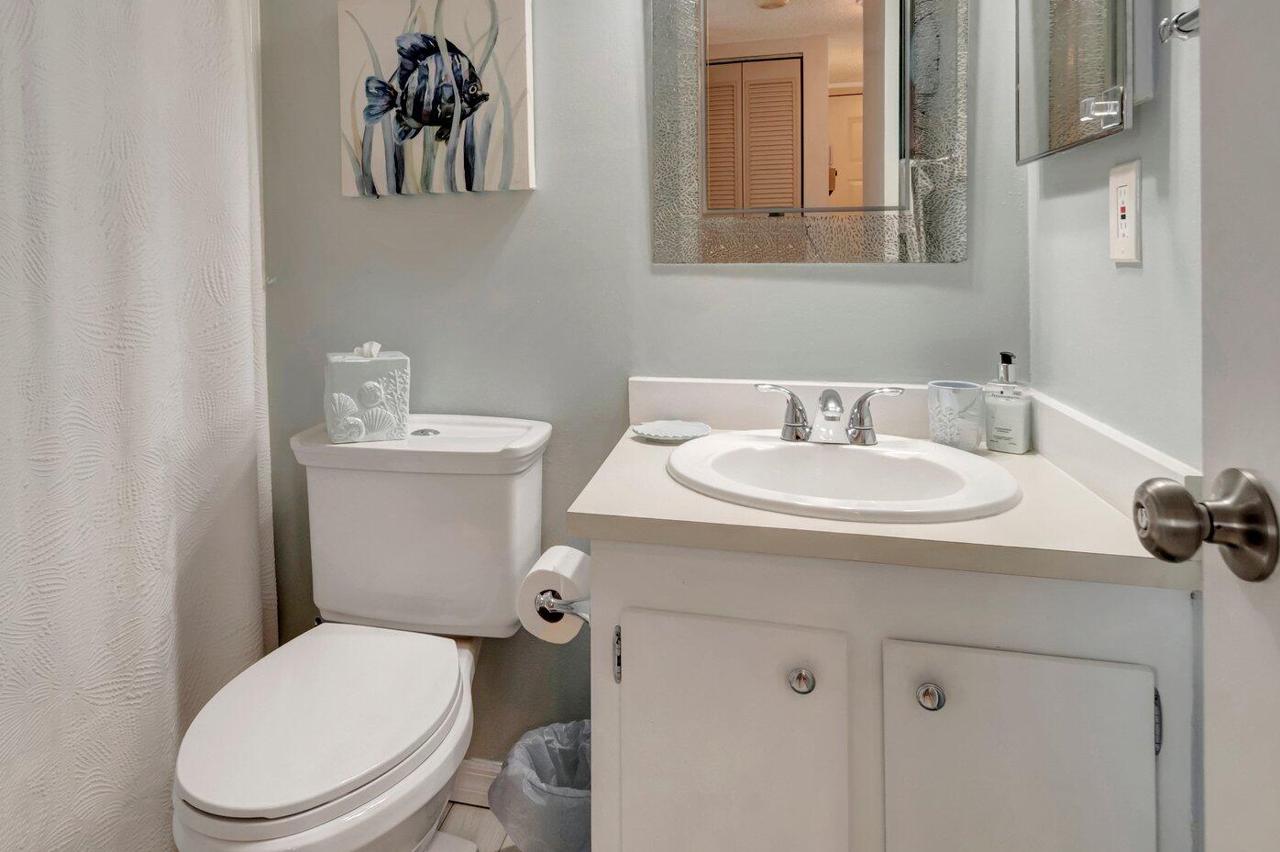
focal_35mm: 22
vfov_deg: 55.1
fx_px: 782
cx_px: 528
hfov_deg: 77.9
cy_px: 240
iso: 640
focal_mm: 10
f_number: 8
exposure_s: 1/13
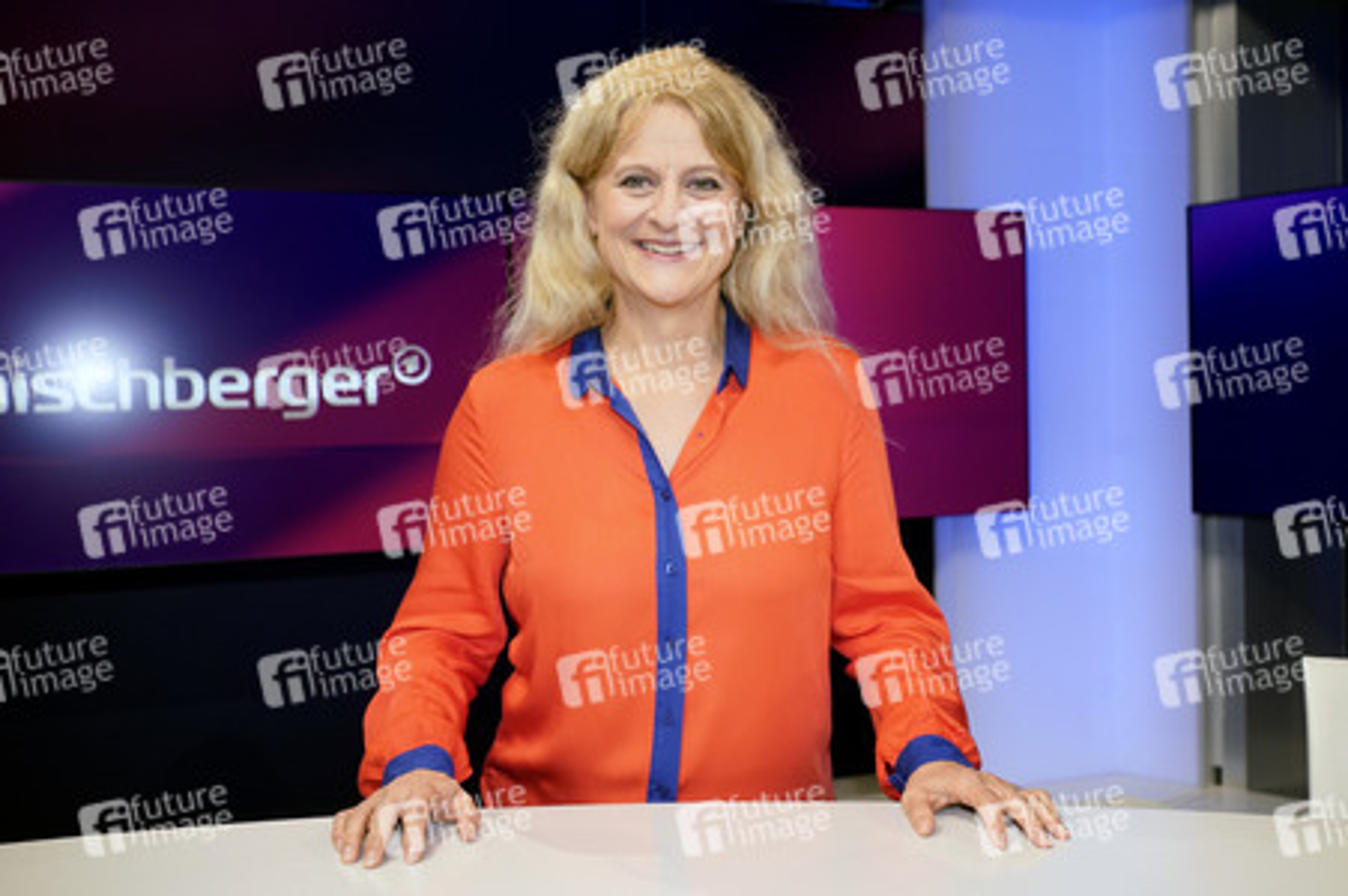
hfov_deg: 54.5
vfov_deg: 37.8
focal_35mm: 35
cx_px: 674
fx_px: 1310
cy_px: 448
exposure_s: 1/125
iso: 2000
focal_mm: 35
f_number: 5.6
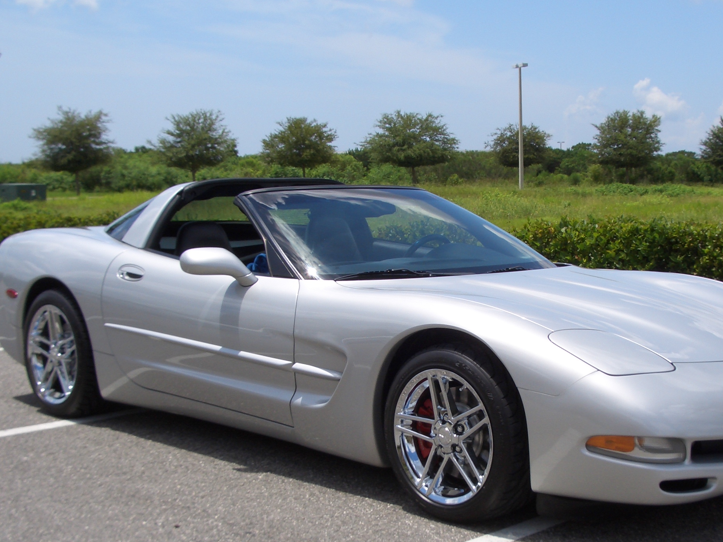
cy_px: 323
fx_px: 1191
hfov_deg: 33.7
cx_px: 425
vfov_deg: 25.6
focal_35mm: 57
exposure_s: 1/500
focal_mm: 6.8
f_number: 4.6
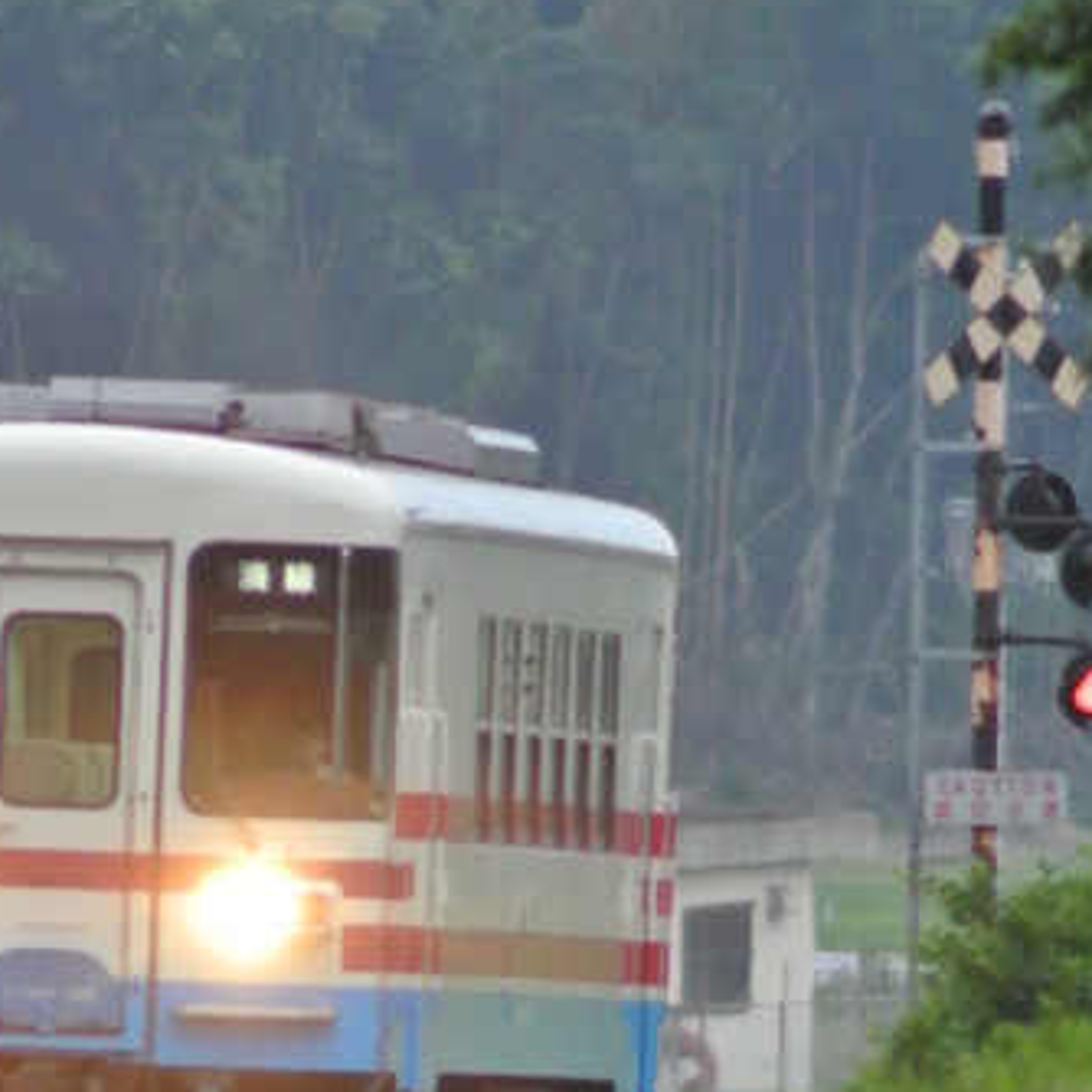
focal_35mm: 2114
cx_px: 365
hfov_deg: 0.8
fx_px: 75449
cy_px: 1210
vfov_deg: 0.8
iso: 800
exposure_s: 1/125
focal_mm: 300
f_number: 4
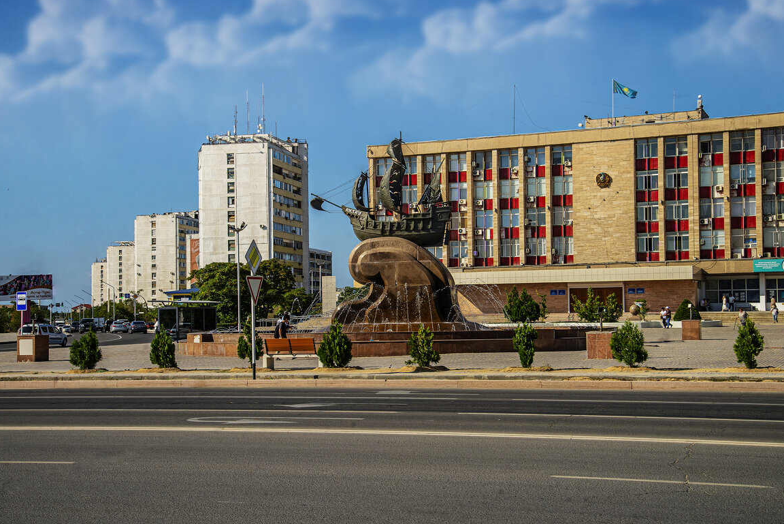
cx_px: 390
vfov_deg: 27.0
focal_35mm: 50
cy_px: 263
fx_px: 1089
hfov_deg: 39.6
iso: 125
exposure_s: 1/200
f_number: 10
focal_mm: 48
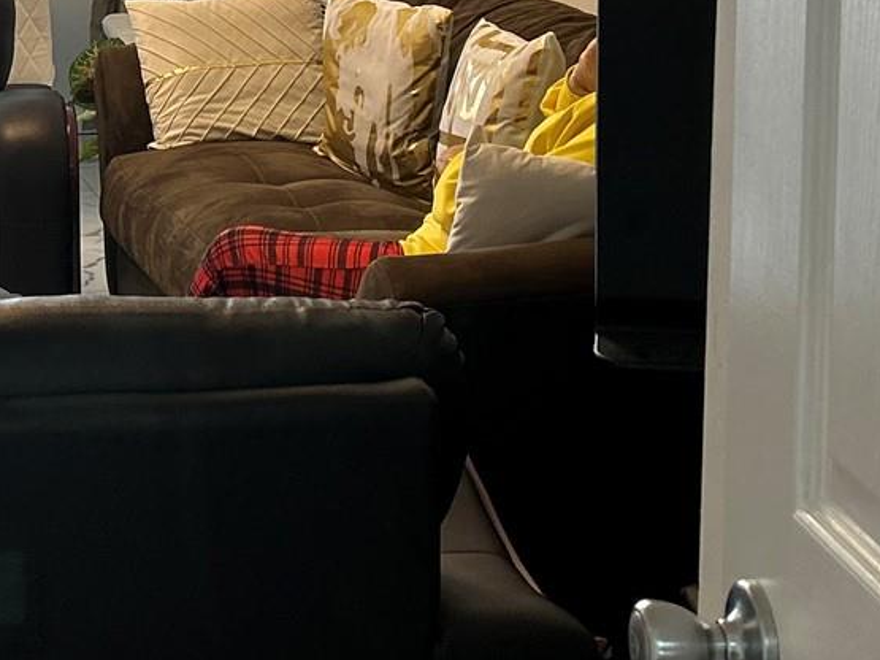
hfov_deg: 19.5
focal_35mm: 96
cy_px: 141
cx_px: -105
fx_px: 2440
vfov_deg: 15.3
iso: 100
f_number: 1.5
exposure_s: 1/120
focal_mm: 5.7
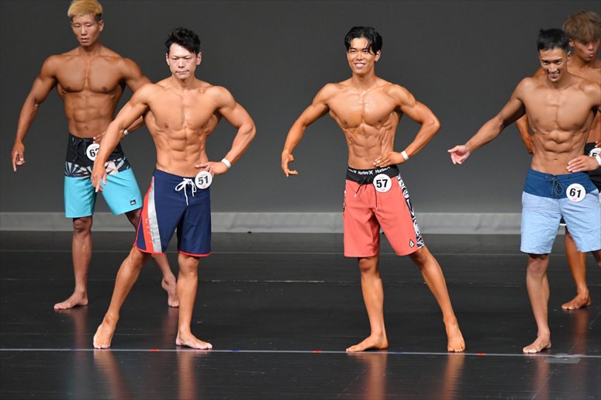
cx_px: 300
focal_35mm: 315
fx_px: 5256
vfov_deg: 4.4
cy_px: 200
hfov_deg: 6.5
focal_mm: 210
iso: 4000
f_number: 5.6
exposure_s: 1/400
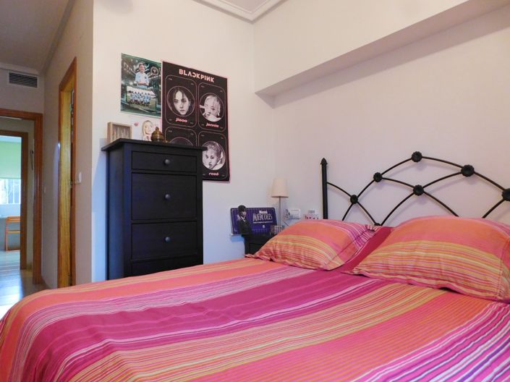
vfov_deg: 58.8
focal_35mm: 23
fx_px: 339
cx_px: 255
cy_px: 191
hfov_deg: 74.0
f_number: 3
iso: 400
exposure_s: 1/20
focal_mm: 4
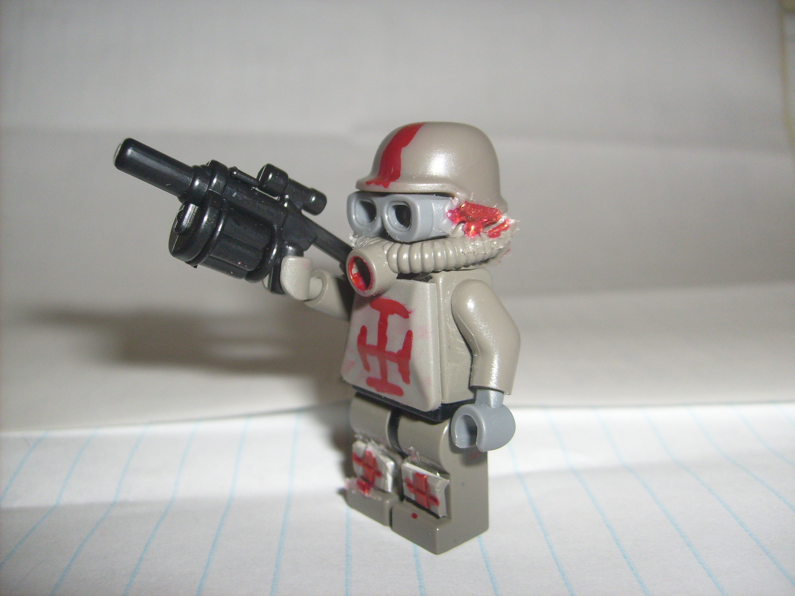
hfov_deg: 52.6
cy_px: 298
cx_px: 398
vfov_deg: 40.7
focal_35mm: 35
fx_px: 804
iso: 100
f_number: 2.8
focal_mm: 5.8
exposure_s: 1/45
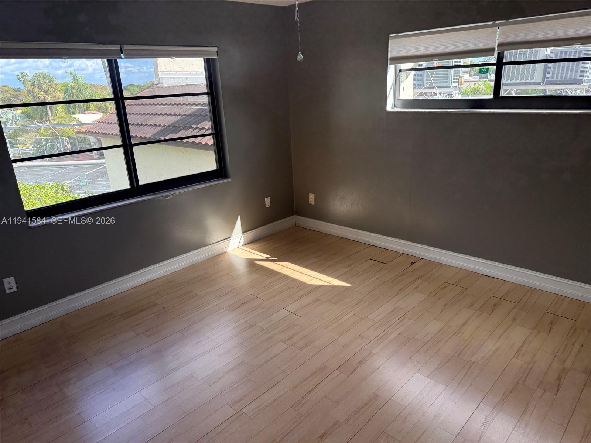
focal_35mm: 24
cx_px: 296
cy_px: 222
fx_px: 410
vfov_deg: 56.8
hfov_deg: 71.6
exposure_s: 1/234
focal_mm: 6.76
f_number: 1.78
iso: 160
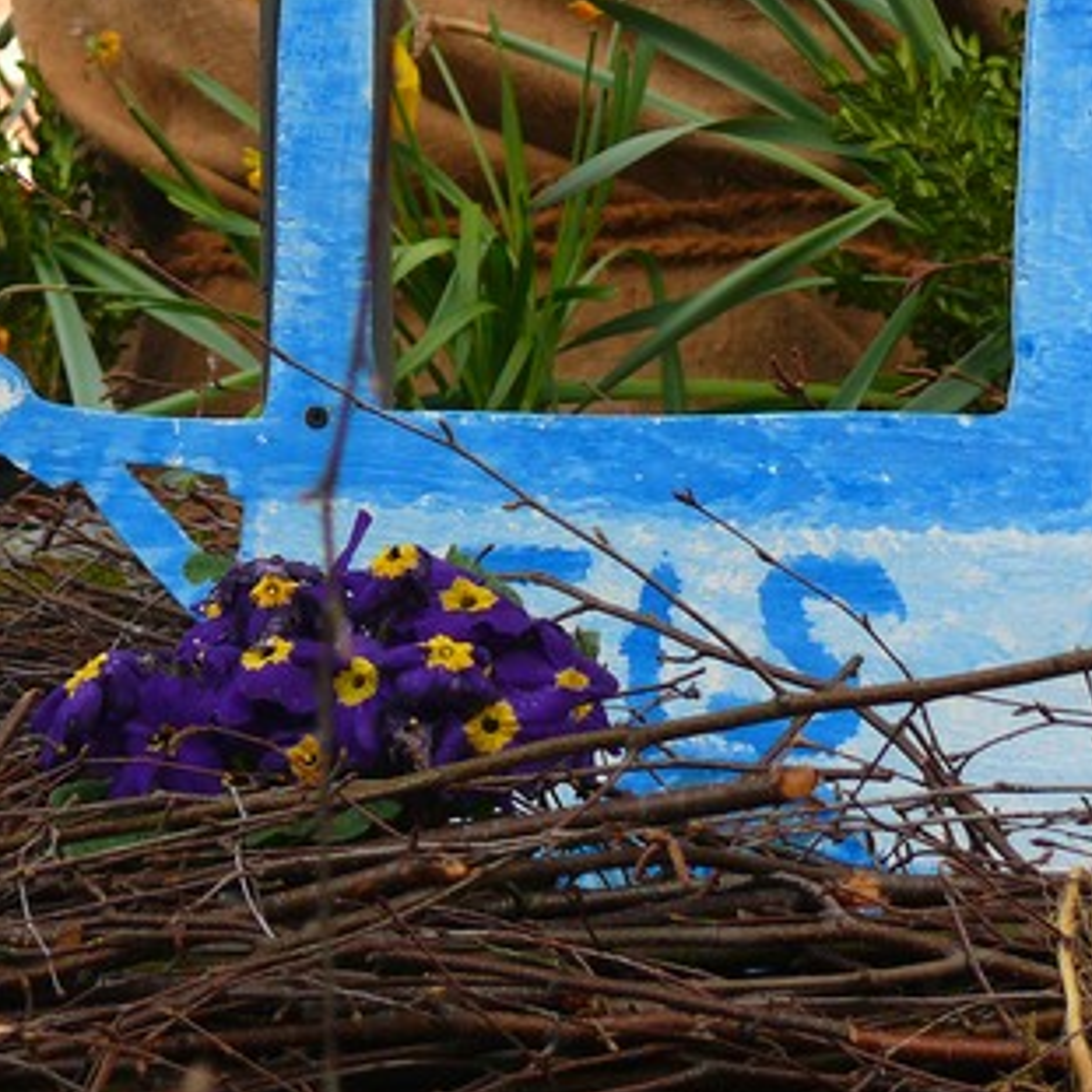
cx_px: 302
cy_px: 176
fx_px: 6389
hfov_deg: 9.8
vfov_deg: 9.7
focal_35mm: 179
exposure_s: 1/125
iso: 100
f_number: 3.6
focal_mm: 17.7
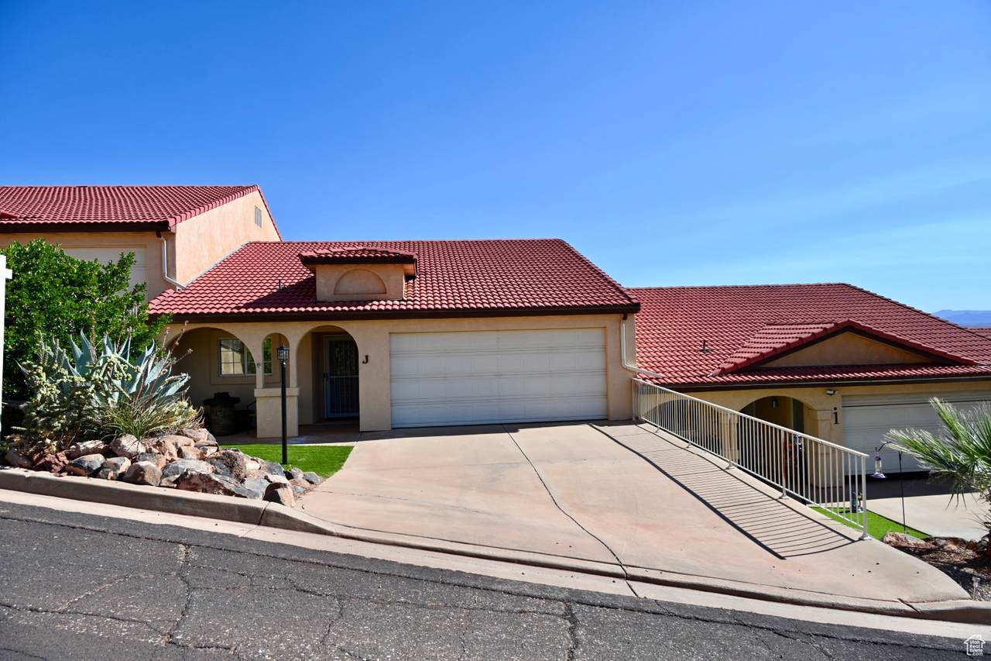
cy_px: 330
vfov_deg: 53.1
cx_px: 496
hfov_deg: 73.8
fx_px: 661
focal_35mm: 24
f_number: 7.1
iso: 100
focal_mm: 24
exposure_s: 1/400
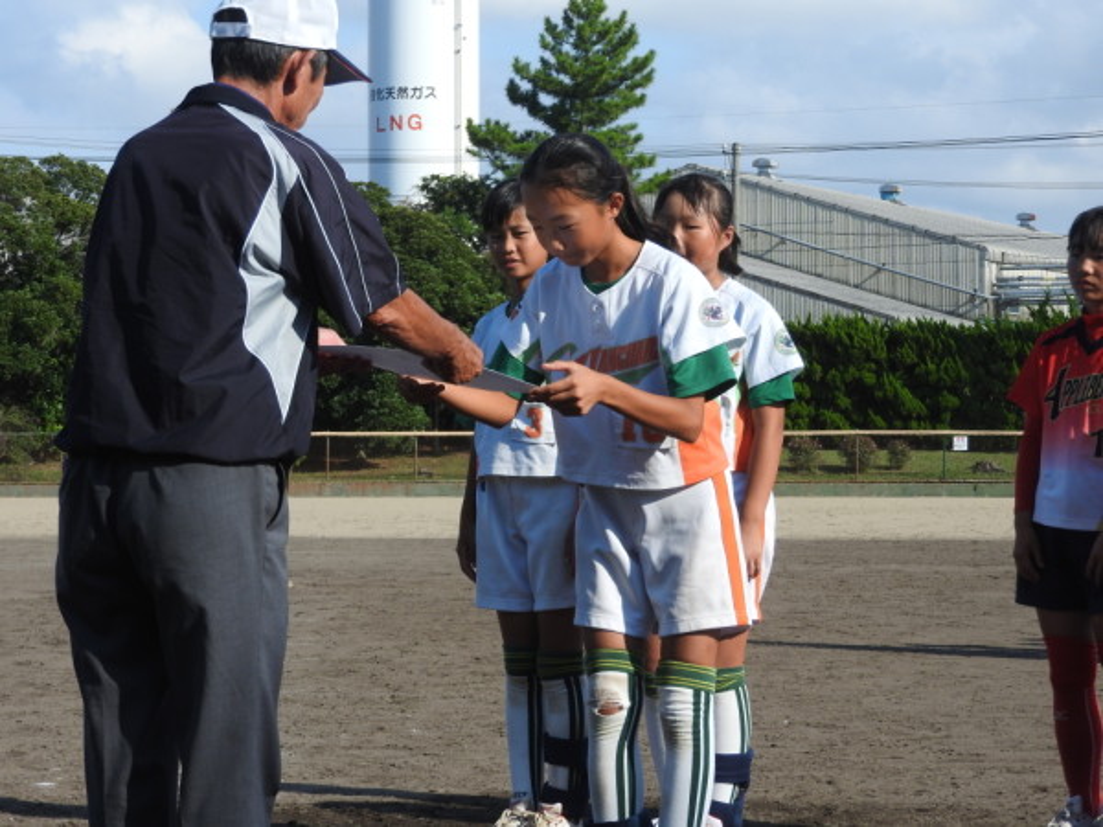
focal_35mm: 105
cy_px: 414
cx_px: 552
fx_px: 3346
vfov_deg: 14.1
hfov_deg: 18.7
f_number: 4.8
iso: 100
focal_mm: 18.8
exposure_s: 1/500
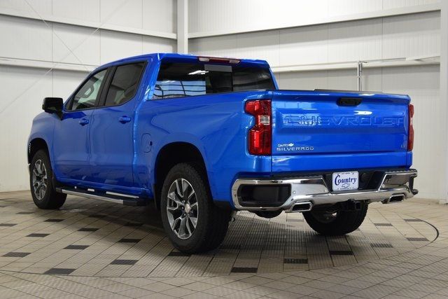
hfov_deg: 36.9
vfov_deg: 25.1
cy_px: 150
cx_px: 224
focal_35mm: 54
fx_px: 672
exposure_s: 1/60
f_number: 6.3
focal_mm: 36
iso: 1600
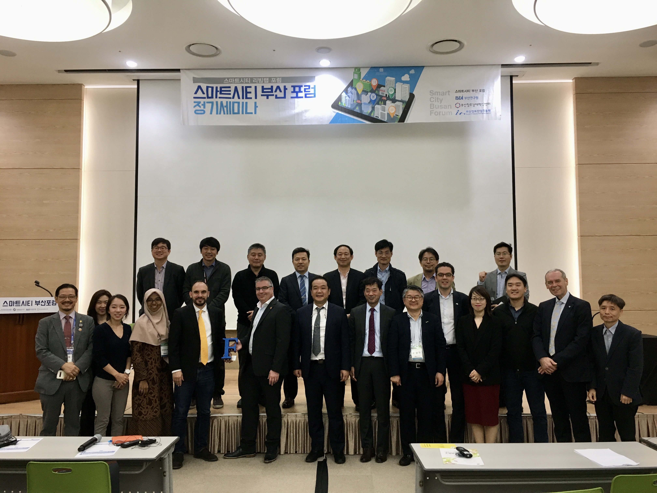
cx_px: 328
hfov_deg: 61.7
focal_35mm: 29
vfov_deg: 48.2
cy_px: 246
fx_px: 550
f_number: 2.2
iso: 80
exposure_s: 1/30
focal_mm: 4.15
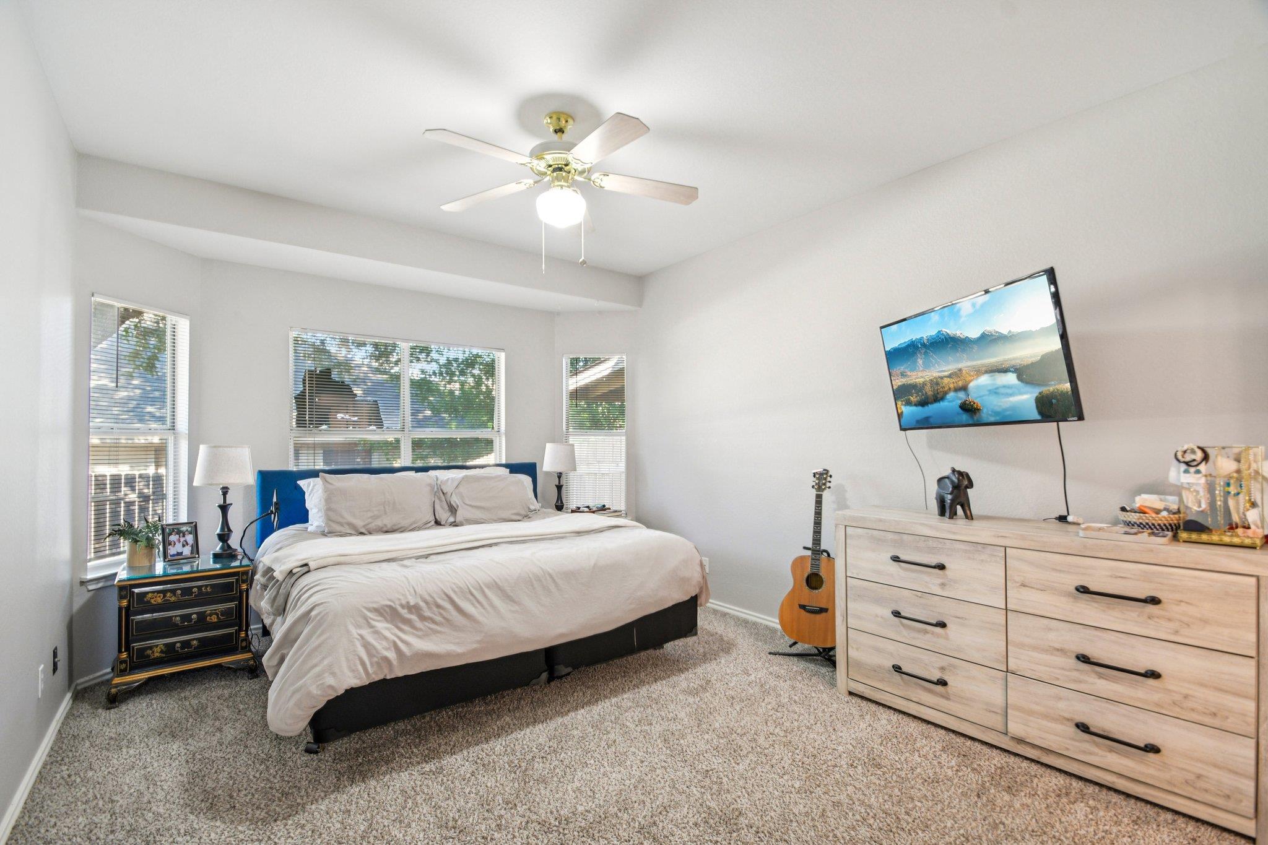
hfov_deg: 100.4
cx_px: 634
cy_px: 422
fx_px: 528
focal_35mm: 15
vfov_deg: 77.3
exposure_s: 1/4
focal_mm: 10
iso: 400
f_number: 8
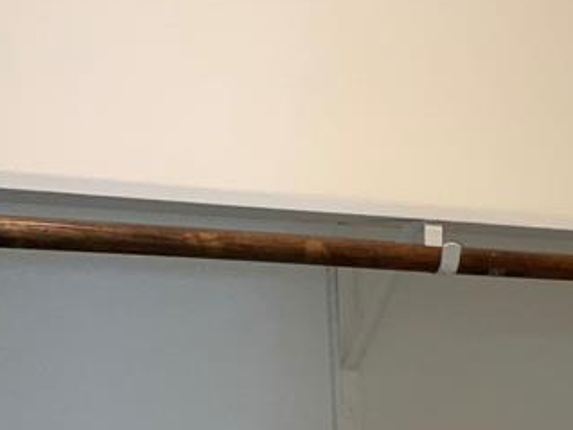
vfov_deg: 14.7
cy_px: 649
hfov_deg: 19.6
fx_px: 1539
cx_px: 726
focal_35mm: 93
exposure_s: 1/60
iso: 40
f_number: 1.8
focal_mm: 3
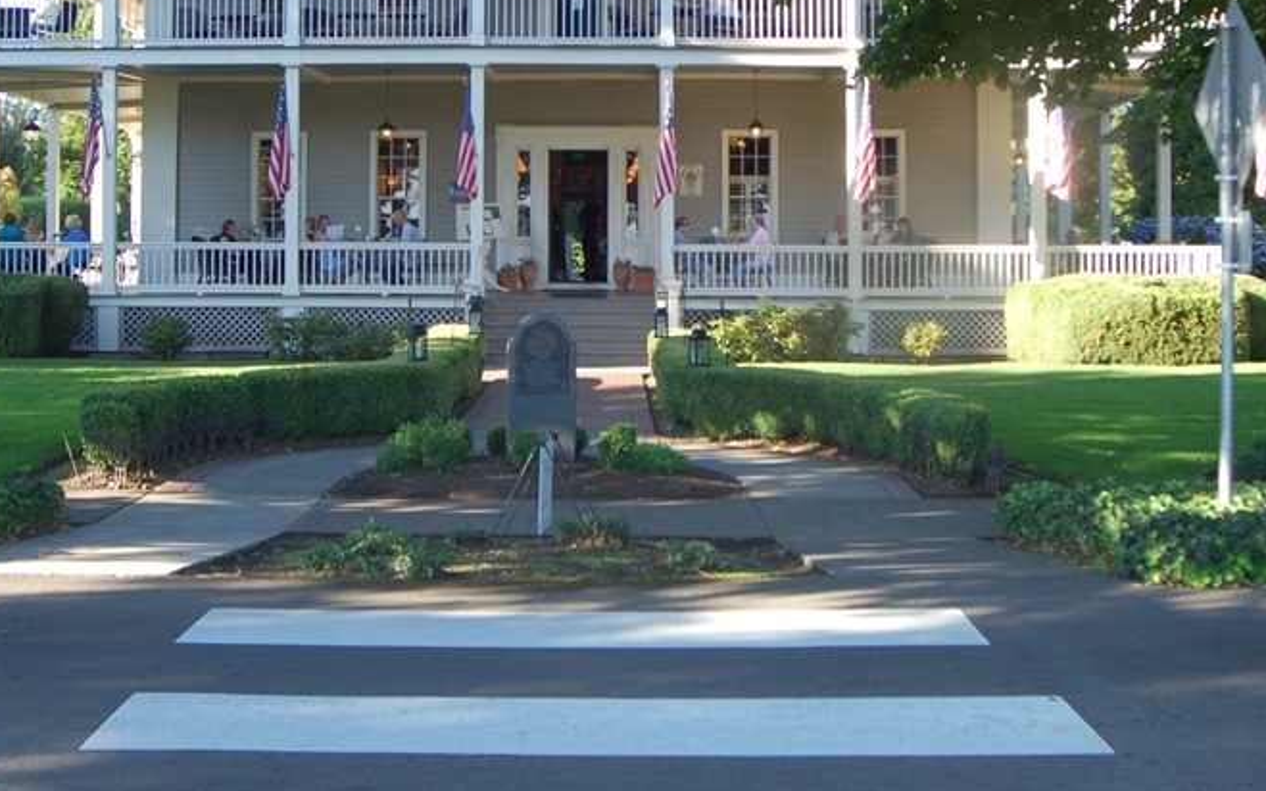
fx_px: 1613
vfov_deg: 27.3
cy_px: 213
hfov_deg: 42.8
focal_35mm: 47
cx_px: 592
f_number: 6.3
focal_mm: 21
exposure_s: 1/160
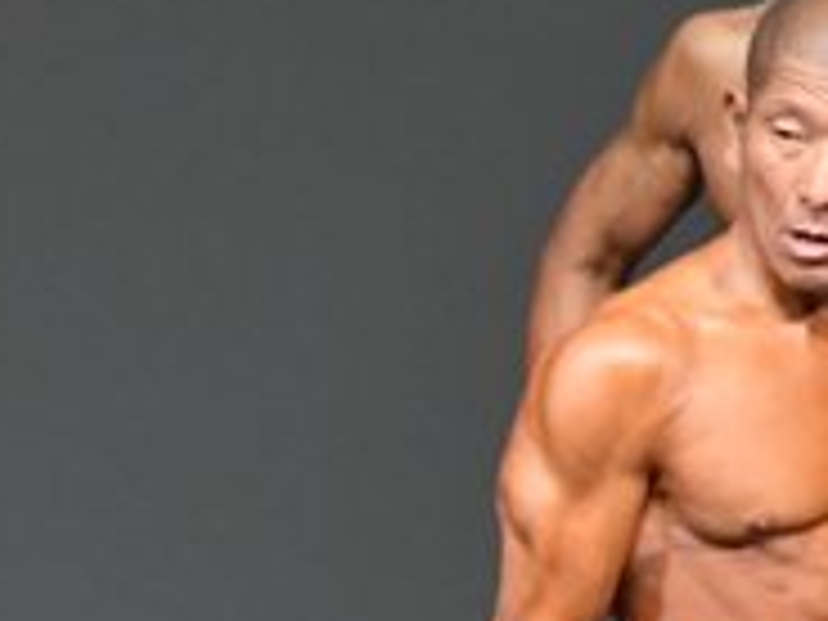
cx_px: -11
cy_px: 770
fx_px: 36262
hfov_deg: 1.3
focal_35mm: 1516
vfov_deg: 1.0
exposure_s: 1/400
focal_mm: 250
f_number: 5.6
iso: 5000
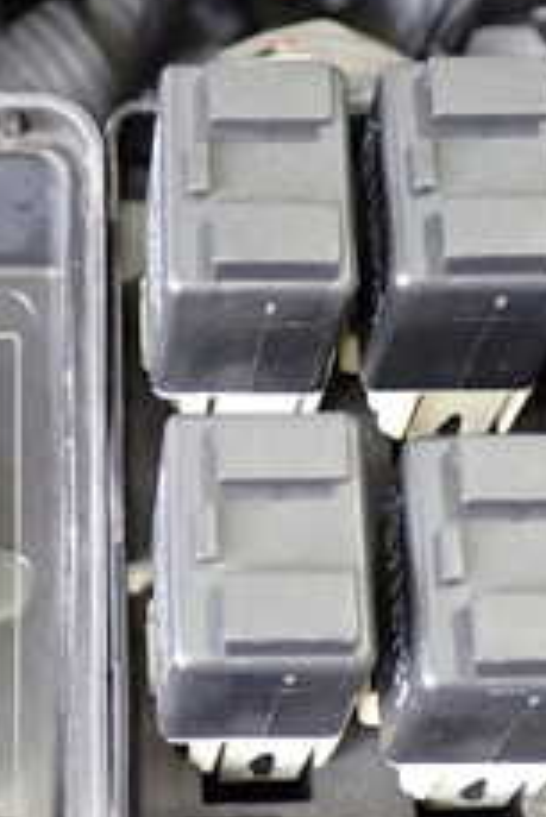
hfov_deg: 13.9
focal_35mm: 98
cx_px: 153
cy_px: 432
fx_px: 2226
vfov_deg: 20.8
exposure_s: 1/40
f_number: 2.5
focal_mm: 6.37
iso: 400
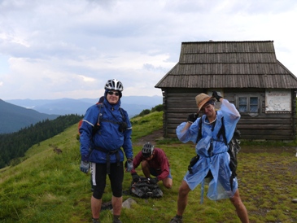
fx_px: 300
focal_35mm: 35
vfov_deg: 40.7
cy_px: 112
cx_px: 148
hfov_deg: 52.6
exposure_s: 1/200
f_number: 4.5
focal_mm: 7.4
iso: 100
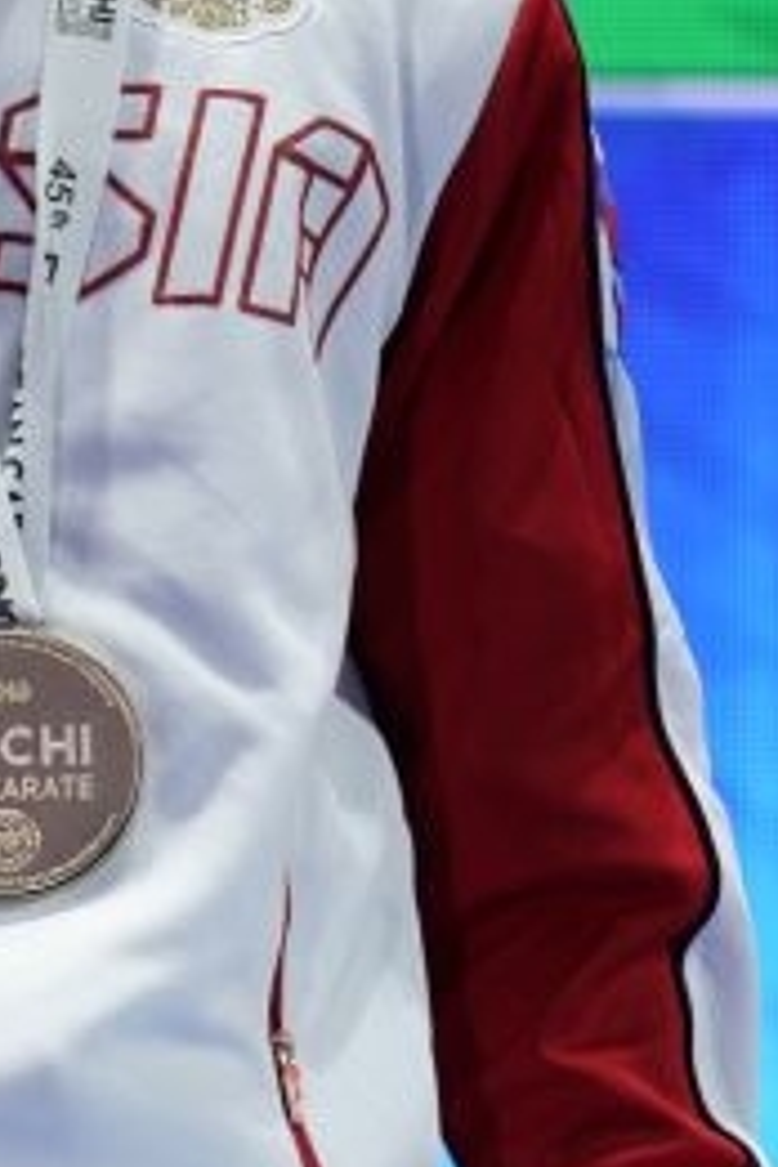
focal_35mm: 921
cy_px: 671
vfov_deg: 2.2
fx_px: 29853
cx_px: -241
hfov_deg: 1.5
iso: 320
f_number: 2.8
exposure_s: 1/250
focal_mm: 200
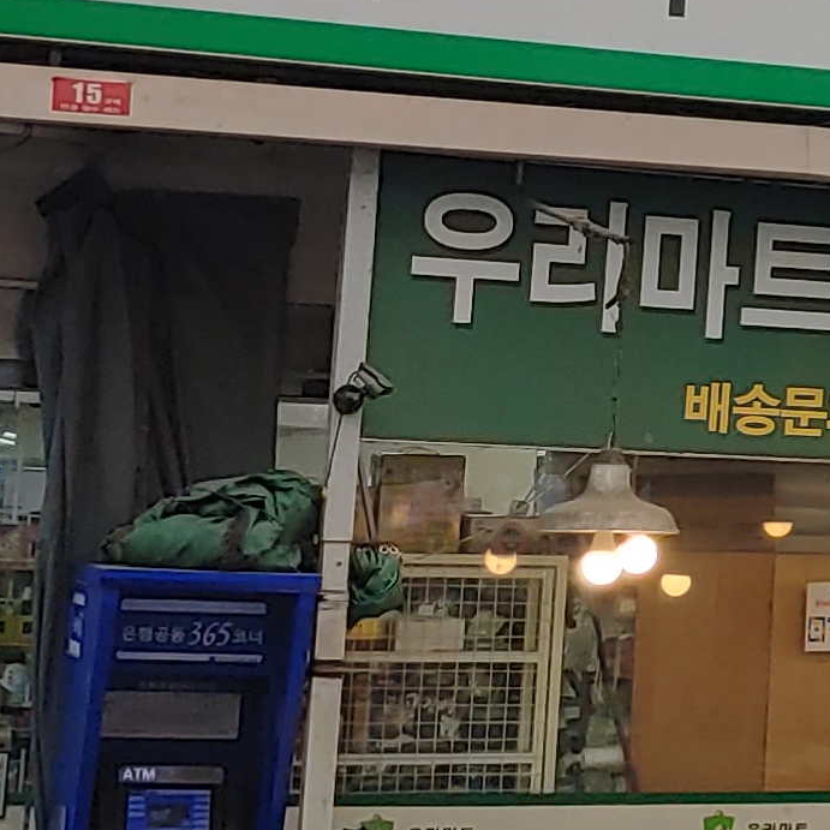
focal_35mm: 129
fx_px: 3499
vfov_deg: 13.4
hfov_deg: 12.2
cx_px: 1593
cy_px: 50
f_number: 1.5
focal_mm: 4.23
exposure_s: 1/581
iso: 50
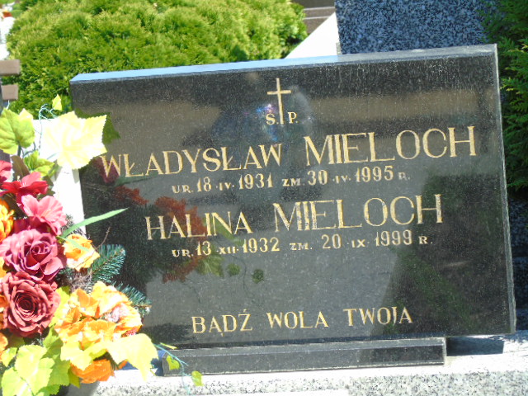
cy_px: 198
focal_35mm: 124
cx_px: 264
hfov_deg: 15.9
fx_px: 1891
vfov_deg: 12.0
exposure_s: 1/160
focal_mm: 22
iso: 80
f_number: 4.6
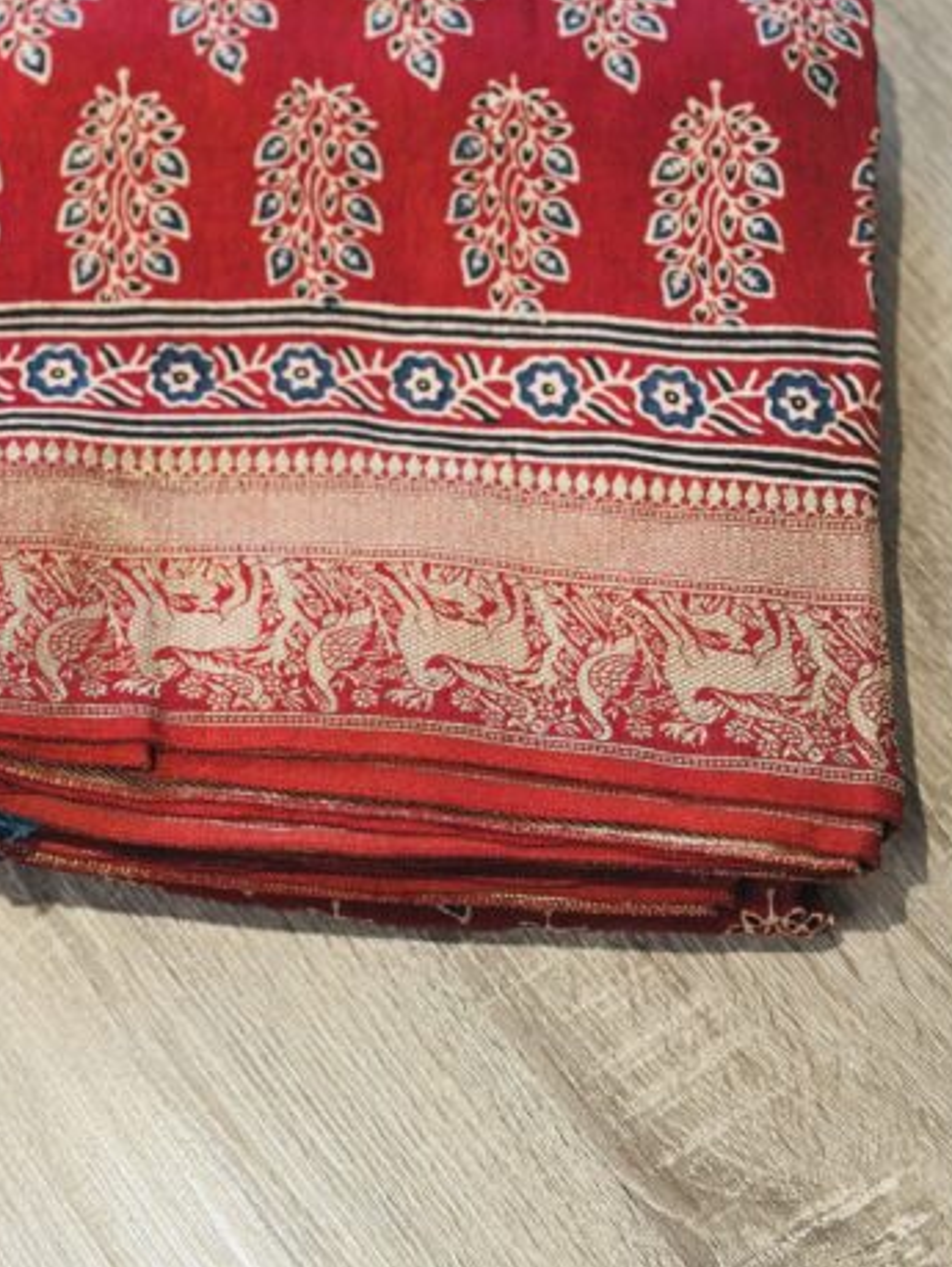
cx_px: 368
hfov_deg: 23.6
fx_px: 2270
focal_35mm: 62
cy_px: 454
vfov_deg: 31.0
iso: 125
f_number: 1.78
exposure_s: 1/60
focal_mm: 6.86
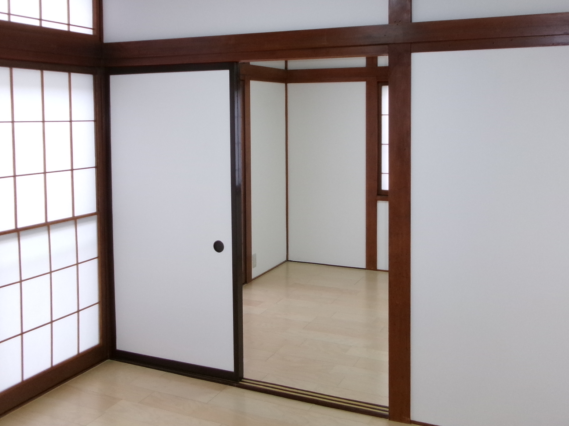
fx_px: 608
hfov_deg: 50.1
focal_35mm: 37
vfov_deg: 38.3
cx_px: 267
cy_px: 151
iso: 209
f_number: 3.9
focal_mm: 5.1
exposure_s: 1/34
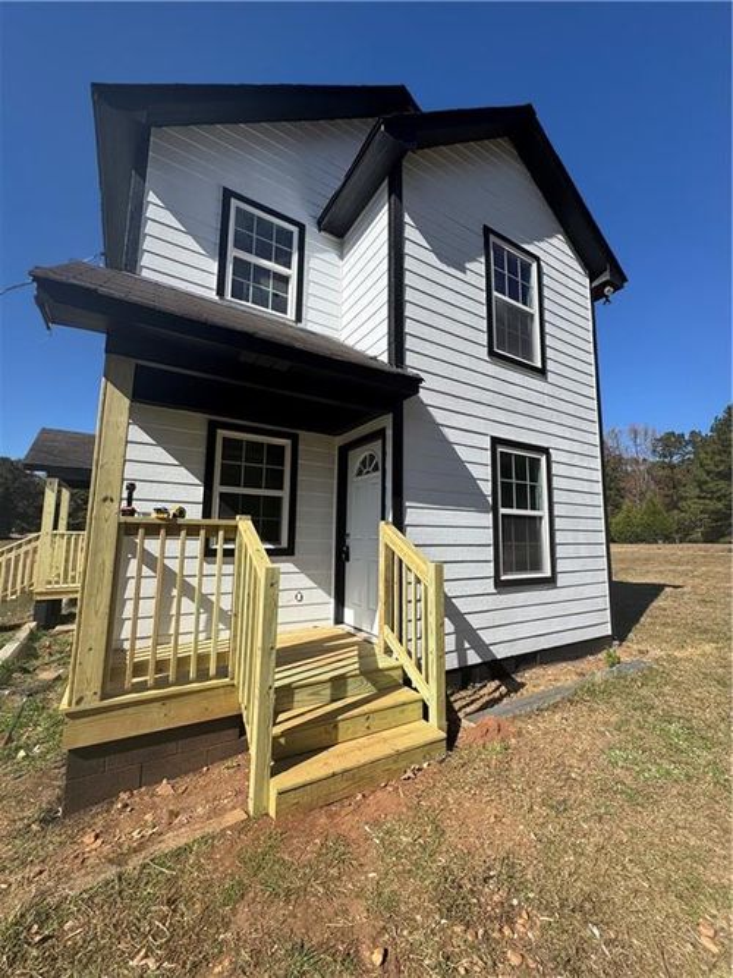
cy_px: 489
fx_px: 395
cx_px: 366
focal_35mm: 14
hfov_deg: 85.7
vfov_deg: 102.1
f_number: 2.2
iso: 50
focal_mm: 2.22
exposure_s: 1/2494
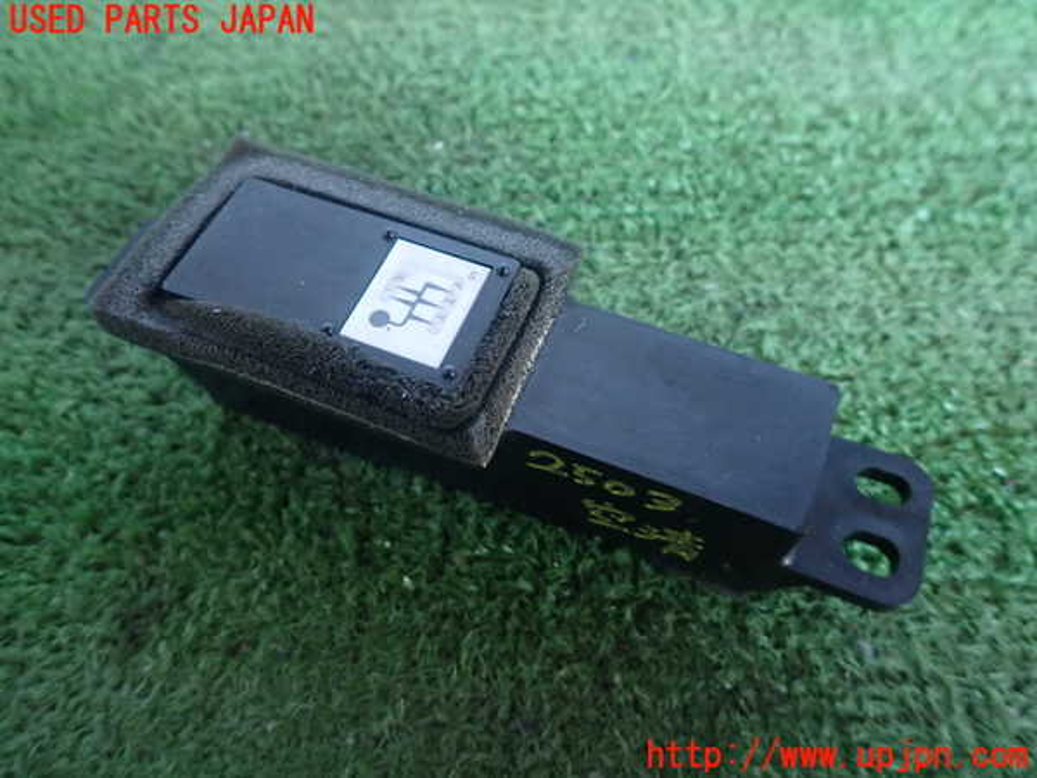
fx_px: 749
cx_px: 518
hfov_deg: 69.4
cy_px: 389
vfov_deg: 54.9
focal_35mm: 25
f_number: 2
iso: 400
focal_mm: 4.5
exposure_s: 1/30
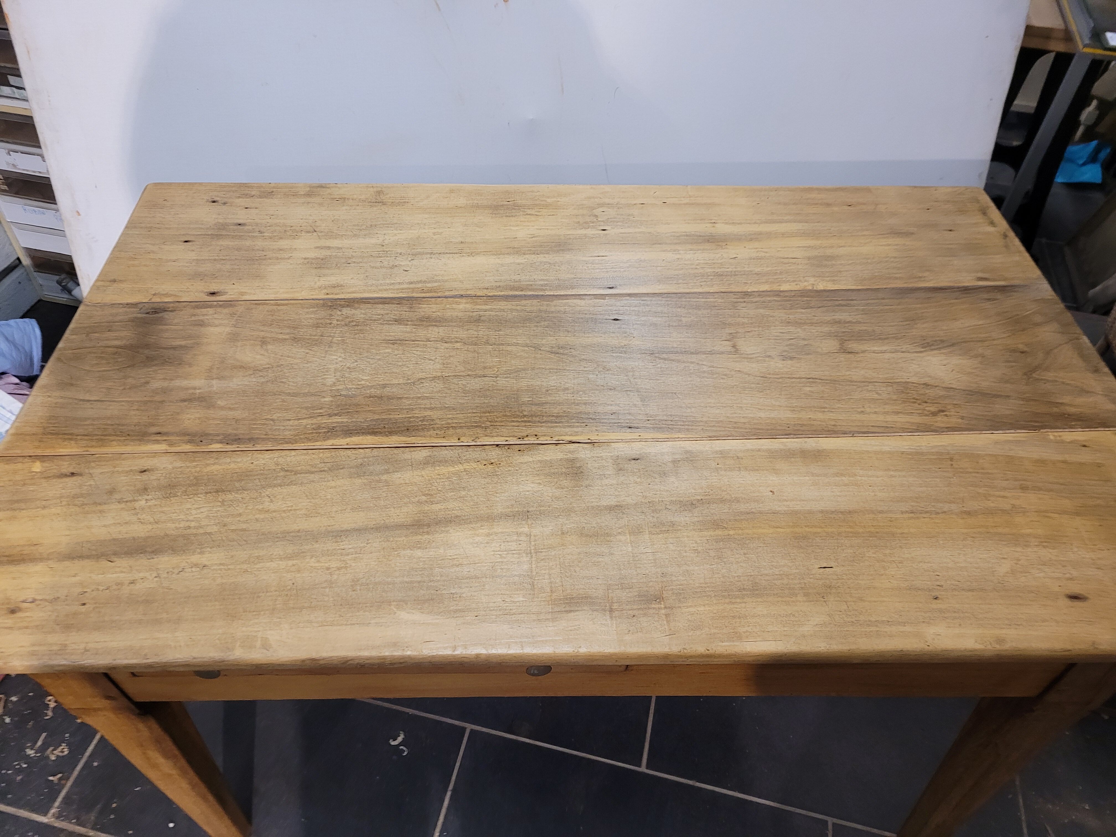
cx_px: 558
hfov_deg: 67.3
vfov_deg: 53.1
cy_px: 418
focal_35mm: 26
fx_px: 838
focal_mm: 5.4
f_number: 1.8
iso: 250
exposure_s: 1/50
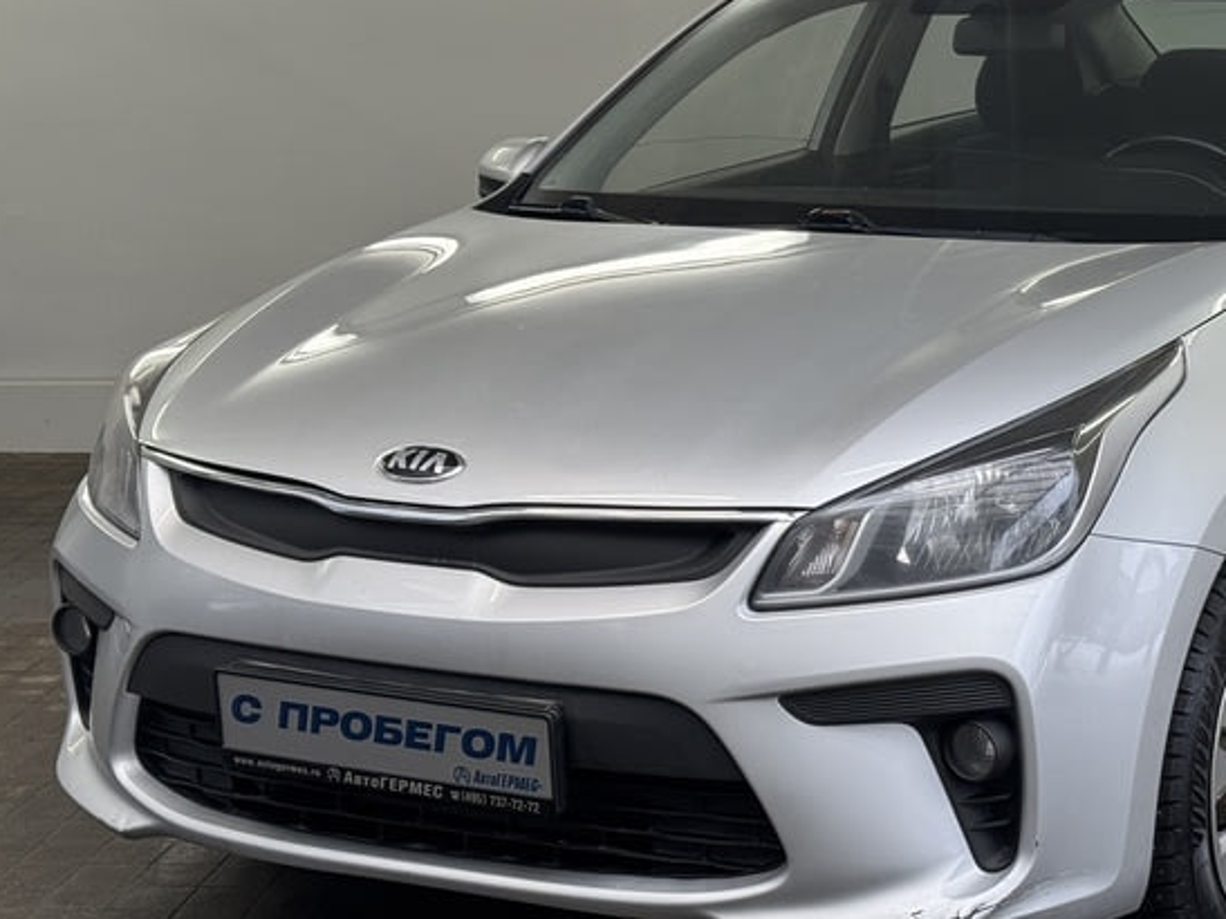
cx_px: 926
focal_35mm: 79
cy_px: 423
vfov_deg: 18.7
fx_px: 2797
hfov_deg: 24.4
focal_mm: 6.76
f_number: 1.78
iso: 50
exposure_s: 1/175
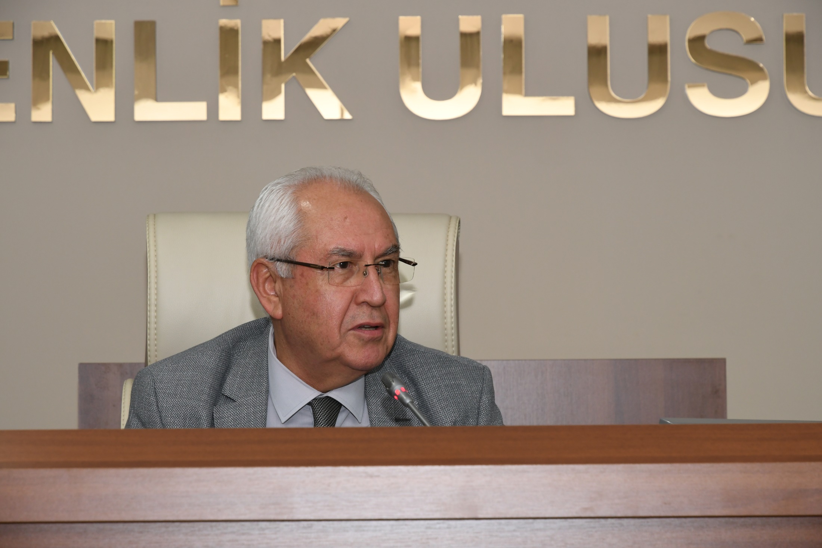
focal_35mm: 120
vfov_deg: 11.4
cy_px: 274
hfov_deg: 17.1
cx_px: 411
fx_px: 2740
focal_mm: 80
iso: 640
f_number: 6.3
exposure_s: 1/60
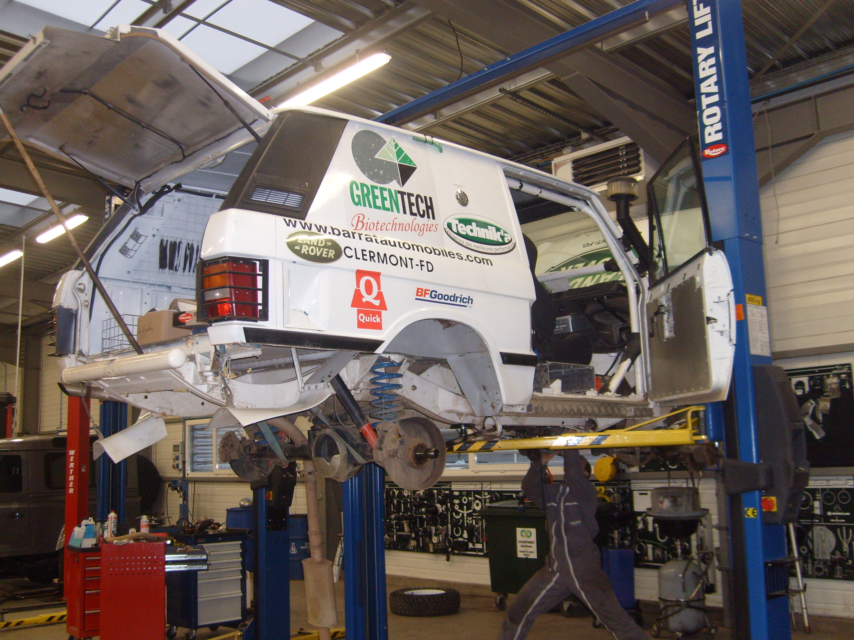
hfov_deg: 52.6
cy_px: 320
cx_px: 427
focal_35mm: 35
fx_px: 863
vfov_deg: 40.7
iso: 160
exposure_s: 1/45
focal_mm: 5.8
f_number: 2.8
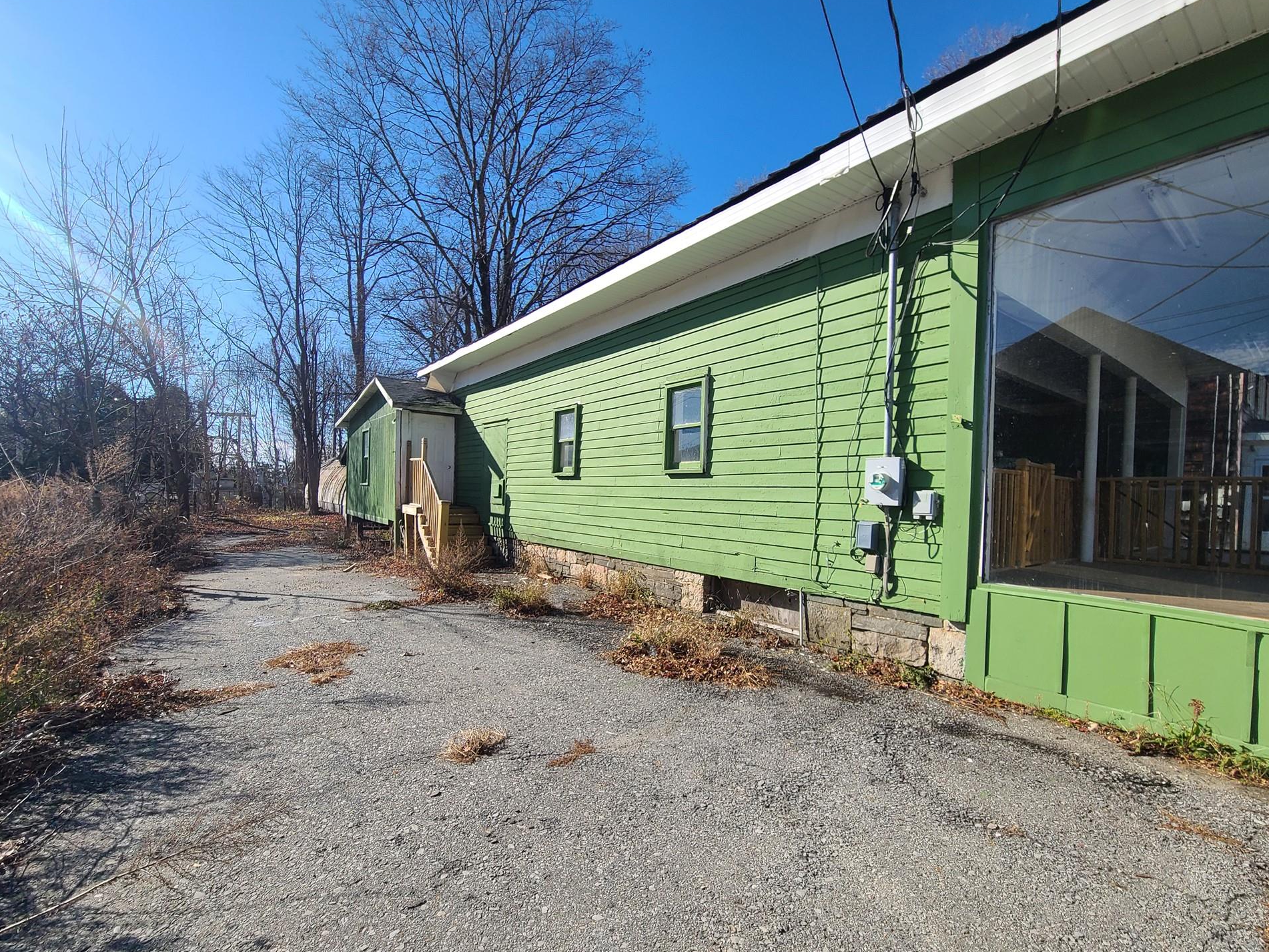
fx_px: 513
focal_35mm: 14
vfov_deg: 85.6
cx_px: 649
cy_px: 504
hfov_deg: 102.1
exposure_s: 1/1391
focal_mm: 2.2
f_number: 2.2
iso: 50
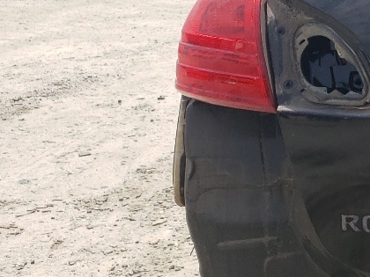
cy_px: 101
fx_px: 1058
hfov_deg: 16.7
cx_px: 650
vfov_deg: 14.9
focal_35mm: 99
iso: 50
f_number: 1.5
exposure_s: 1/3333
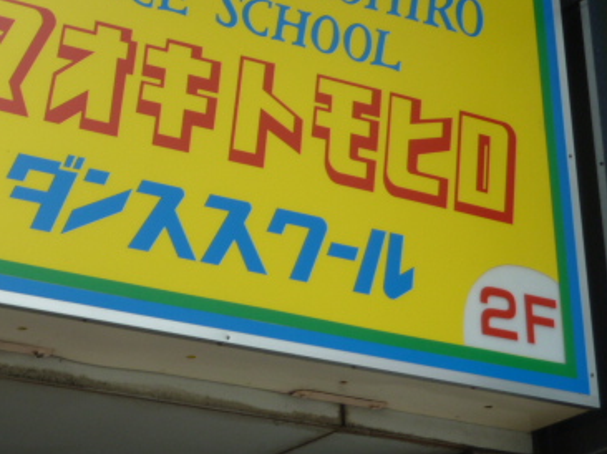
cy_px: 99
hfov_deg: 15.6
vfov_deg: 11.7
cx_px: 209
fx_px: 2208
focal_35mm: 126
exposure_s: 1/50
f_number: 4.1
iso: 80
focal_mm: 11.9
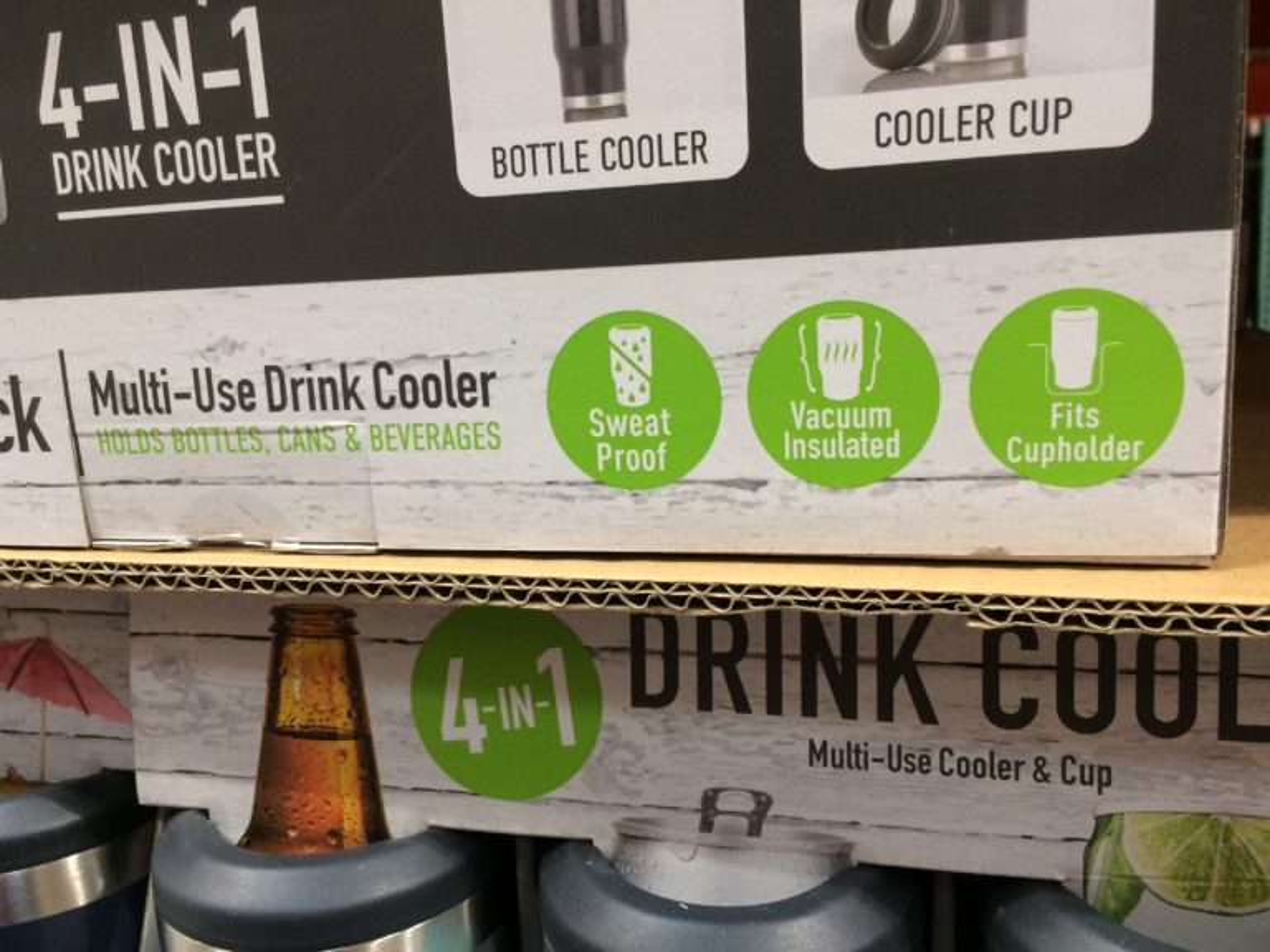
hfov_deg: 61.7
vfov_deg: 48.2
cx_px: 635
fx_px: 1064
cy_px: 476
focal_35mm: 29
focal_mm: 4.15
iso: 160
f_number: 2.2
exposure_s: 1/30
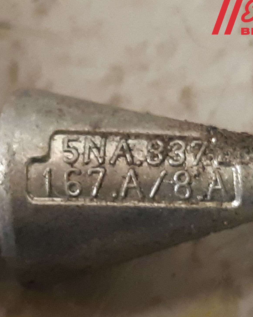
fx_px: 337
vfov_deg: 50.3
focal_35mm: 36
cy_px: 166
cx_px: 122
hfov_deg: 41.1
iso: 250
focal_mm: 3.93
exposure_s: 1/25
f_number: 1.7
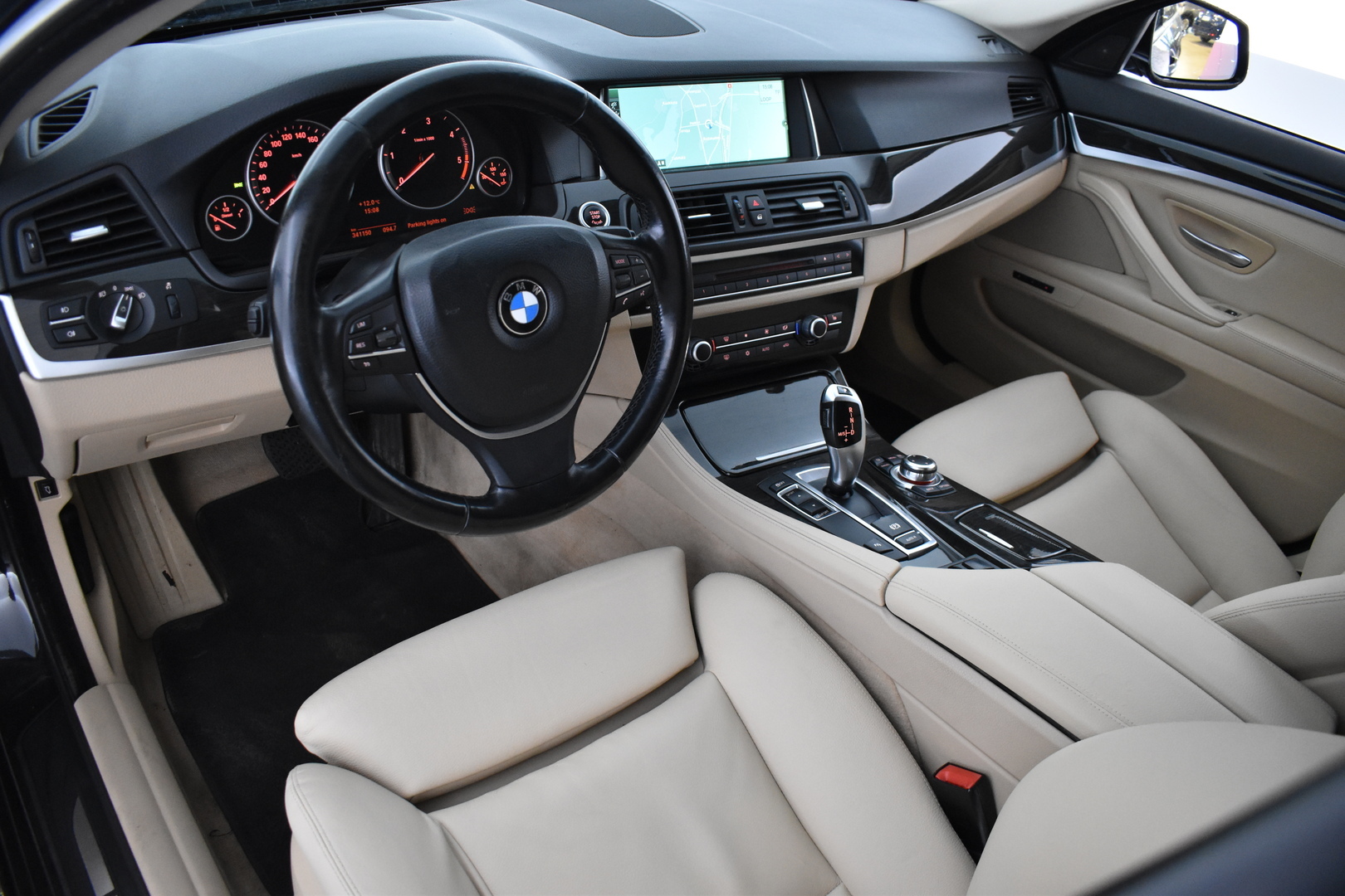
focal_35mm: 27
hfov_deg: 67.4
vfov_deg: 47.9
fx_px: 1009
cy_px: 448
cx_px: 672
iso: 2500
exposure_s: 1/30
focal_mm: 18
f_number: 3.5
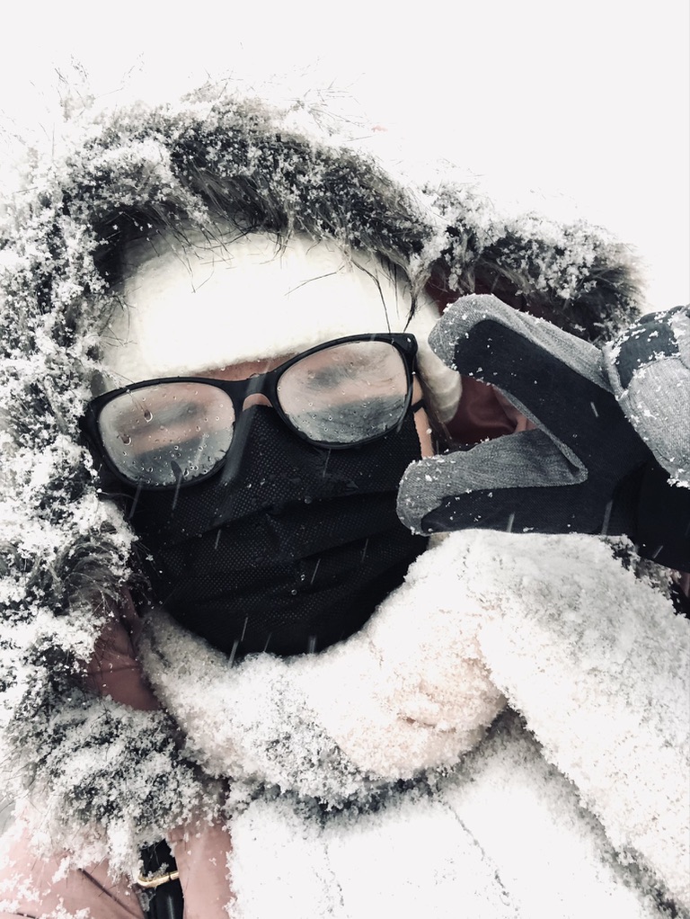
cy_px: 460
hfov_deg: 44.2
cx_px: 345
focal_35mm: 32
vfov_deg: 56.8
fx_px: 849
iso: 125
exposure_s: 1/120
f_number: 2.2
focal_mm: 2.87
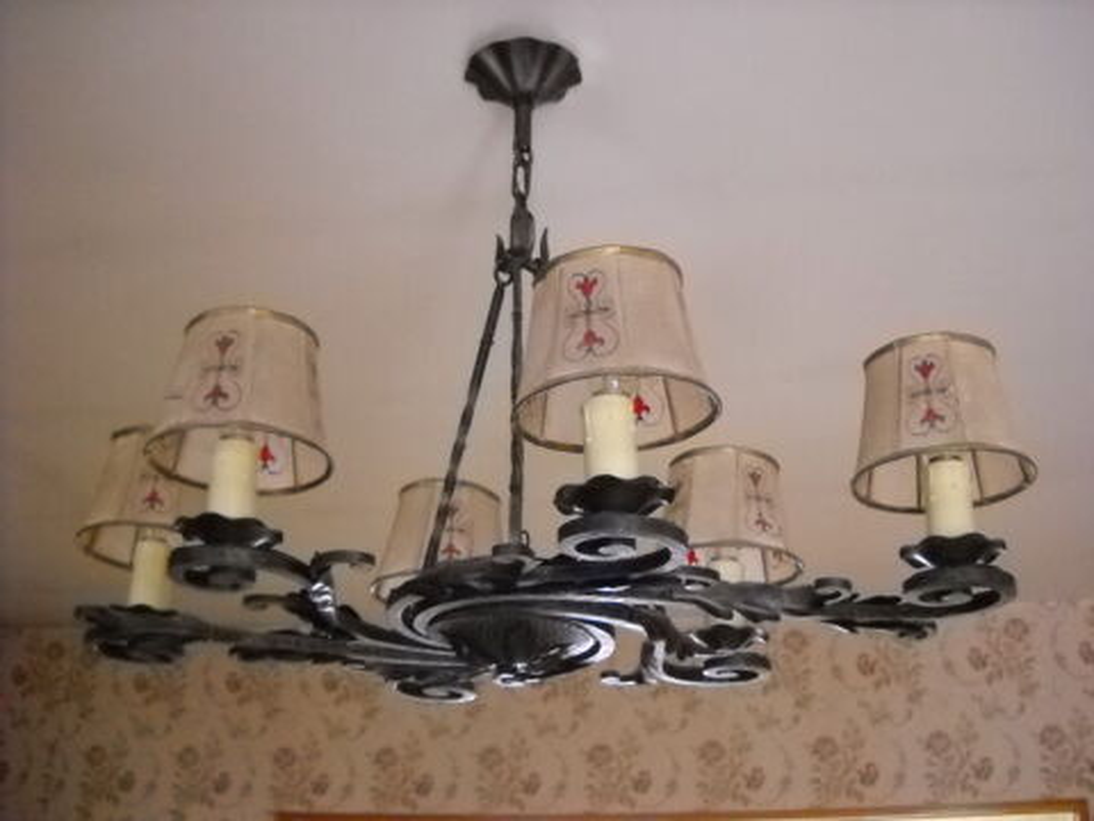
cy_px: 410
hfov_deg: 45.8
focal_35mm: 41
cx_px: 547
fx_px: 1296
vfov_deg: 35.1
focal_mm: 6.72
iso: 800
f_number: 3.1
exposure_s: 1/11
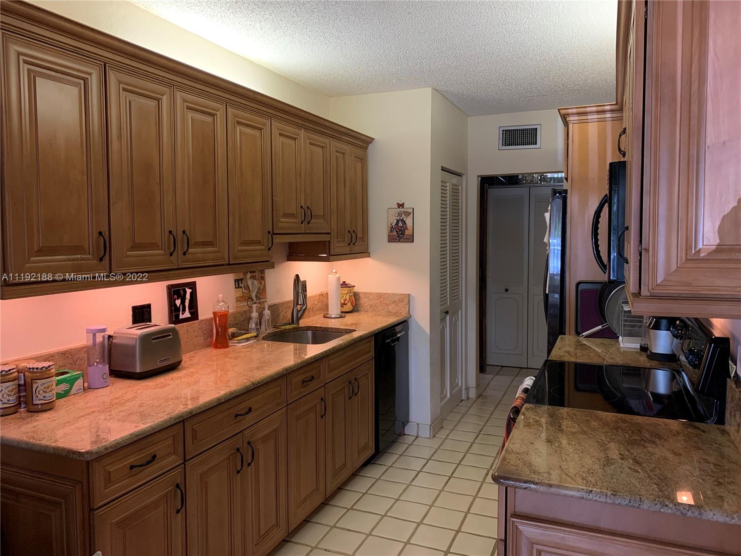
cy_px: 278
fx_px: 557
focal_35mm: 26
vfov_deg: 53.1
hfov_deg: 67.3
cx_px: 370
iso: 100
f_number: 1.8
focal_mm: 4.25
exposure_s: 1/60
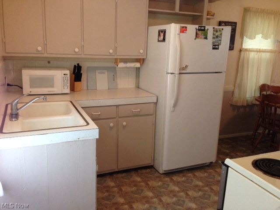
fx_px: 267
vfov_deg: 42.9
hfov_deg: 55.4
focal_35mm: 33
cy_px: 105
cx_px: 140
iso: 125
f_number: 2.4
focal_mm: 4.12
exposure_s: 1/20
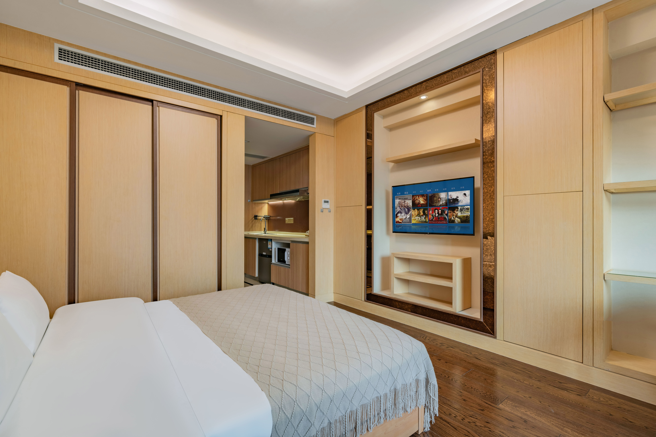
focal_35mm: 15
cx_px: 328
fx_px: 273
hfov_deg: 100.4
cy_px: 218
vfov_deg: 77.3
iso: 160
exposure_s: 1/13
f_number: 11
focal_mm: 15
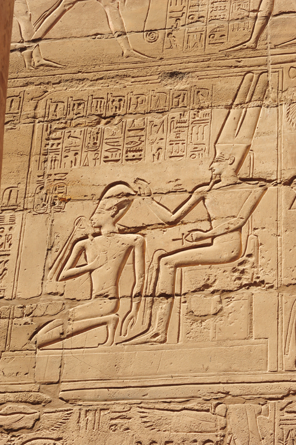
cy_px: 222
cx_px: 148
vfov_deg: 19.5
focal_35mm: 105
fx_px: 1296
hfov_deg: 13.0
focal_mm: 105
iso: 800
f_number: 13
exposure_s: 1/640
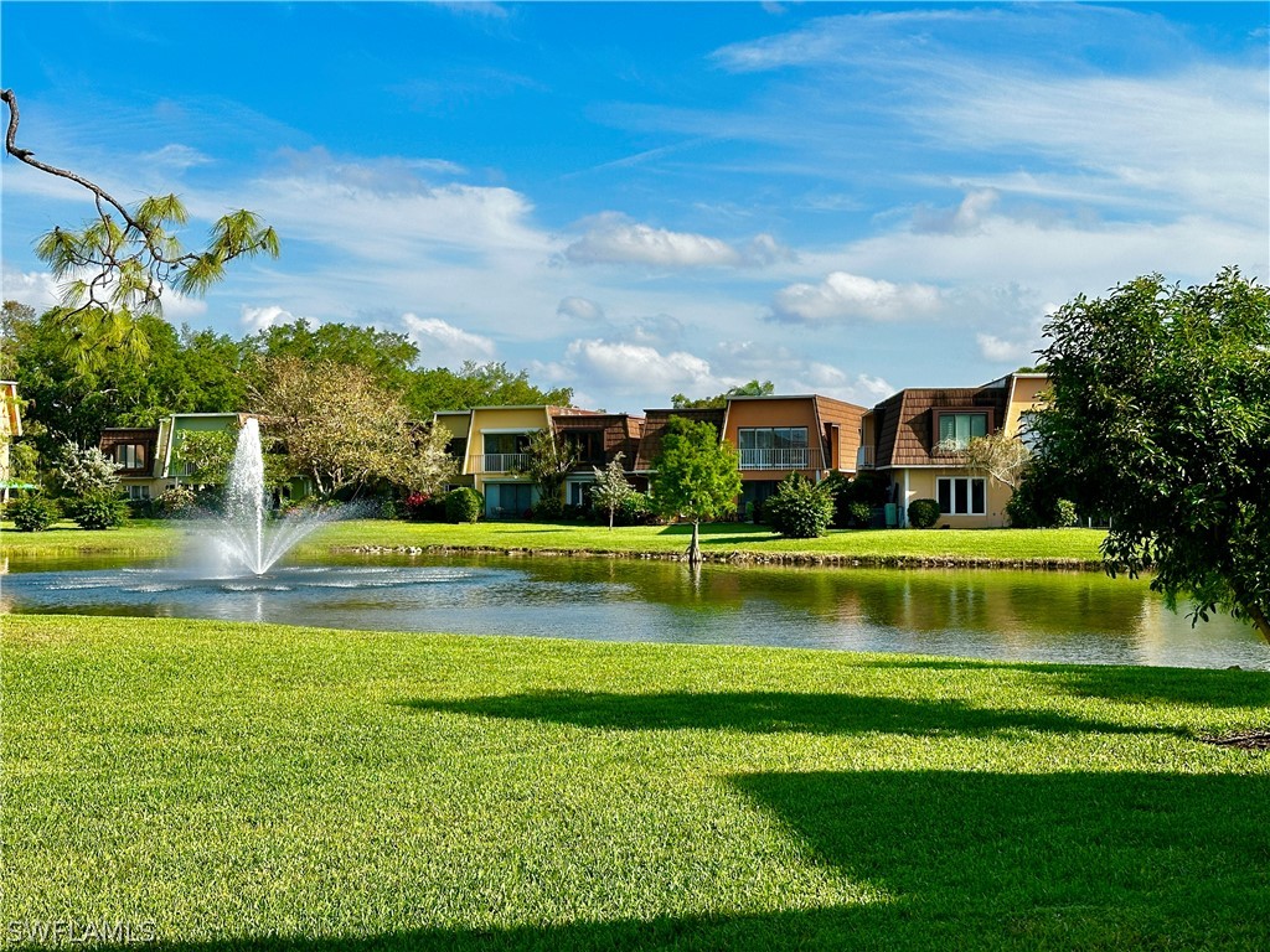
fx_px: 1761
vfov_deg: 30.3
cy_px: 476
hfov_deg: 39.7
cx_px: 635
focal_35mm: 48
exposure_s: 1/3472
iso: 64
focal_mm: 6.86
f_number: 1.78
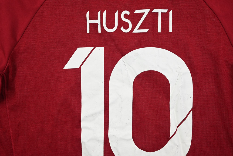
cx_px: 116
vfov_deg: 37.9
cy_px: 78
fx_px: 227
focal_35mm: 35
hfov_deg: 54.4
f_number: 5
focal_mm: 35
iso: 200
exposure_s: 1/100
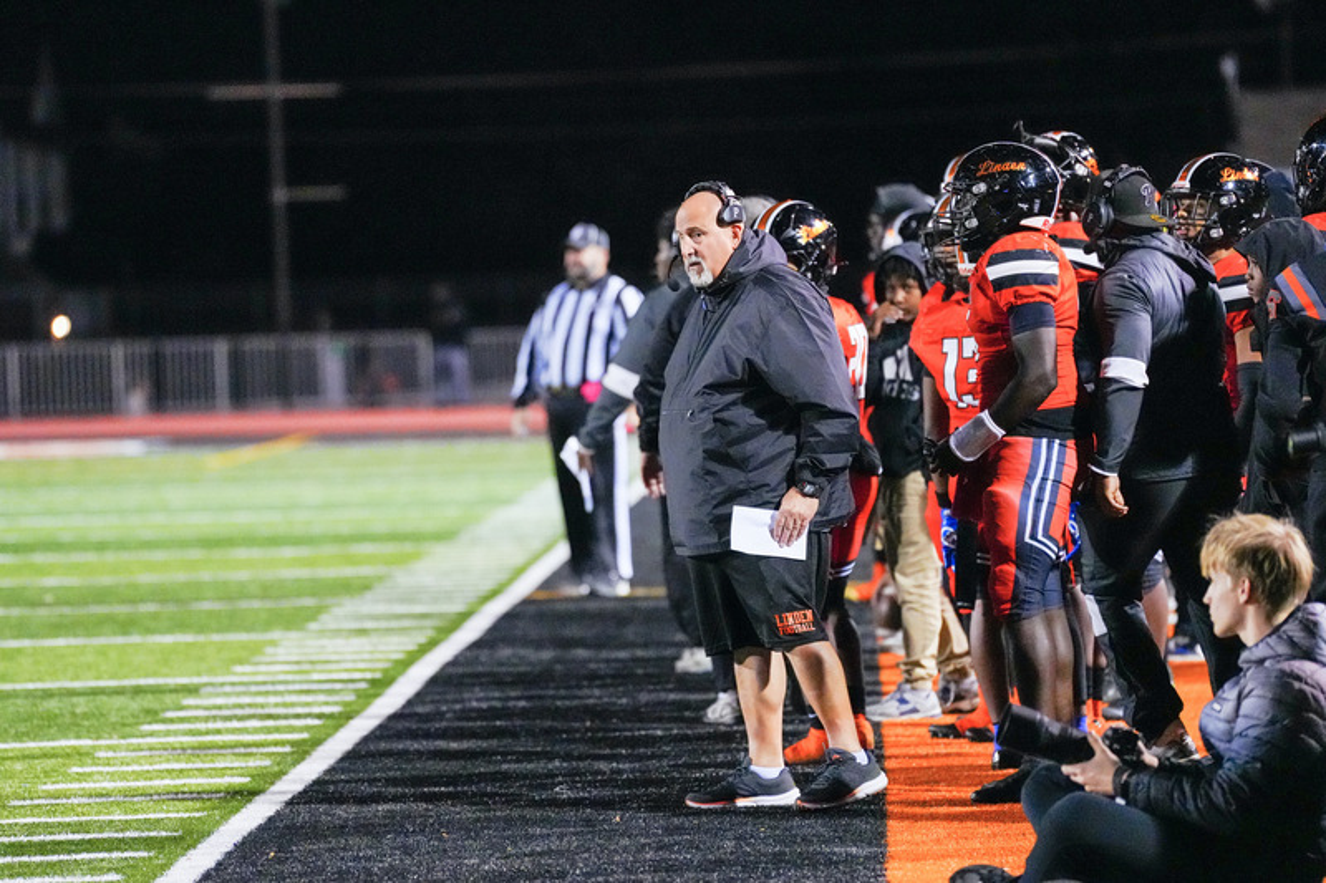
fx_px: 7365
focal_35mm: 200
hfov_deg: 10.3
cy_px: 442
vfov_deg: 6.9
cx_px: 663
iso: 6400
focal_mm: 200
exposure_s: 1/800
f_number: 2.8
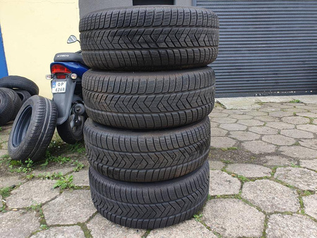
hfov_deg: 67.3
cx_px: 158
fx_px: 238
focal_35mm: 26
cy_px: 119
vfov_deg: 53.1
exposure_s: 1/184
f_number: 2.4
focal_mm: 4.32
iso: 50
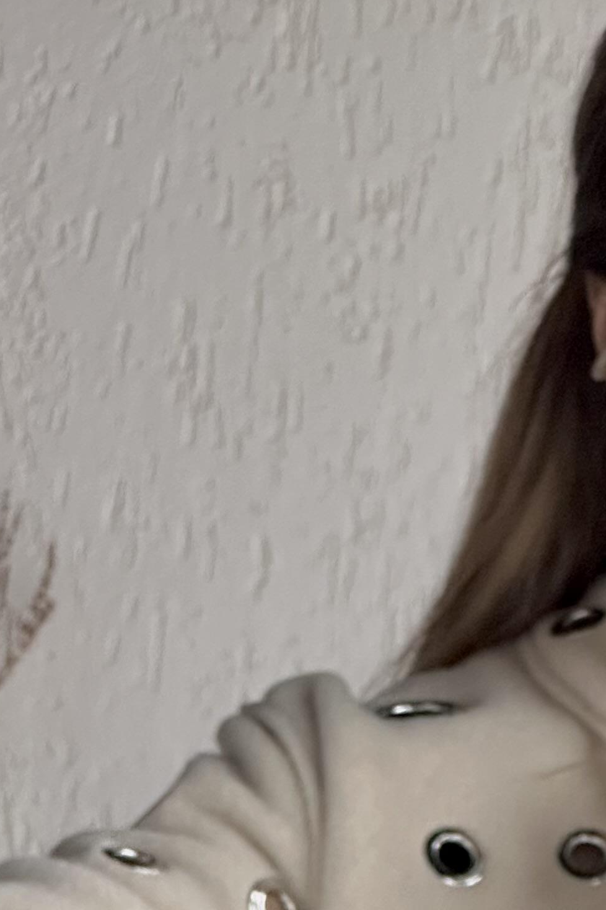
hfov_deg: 6.2
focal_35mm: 220
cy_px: 1024
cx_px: 919
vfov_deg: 9.3
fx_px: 5557
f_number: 2.8
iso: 200
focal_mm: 9
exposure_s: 1/94
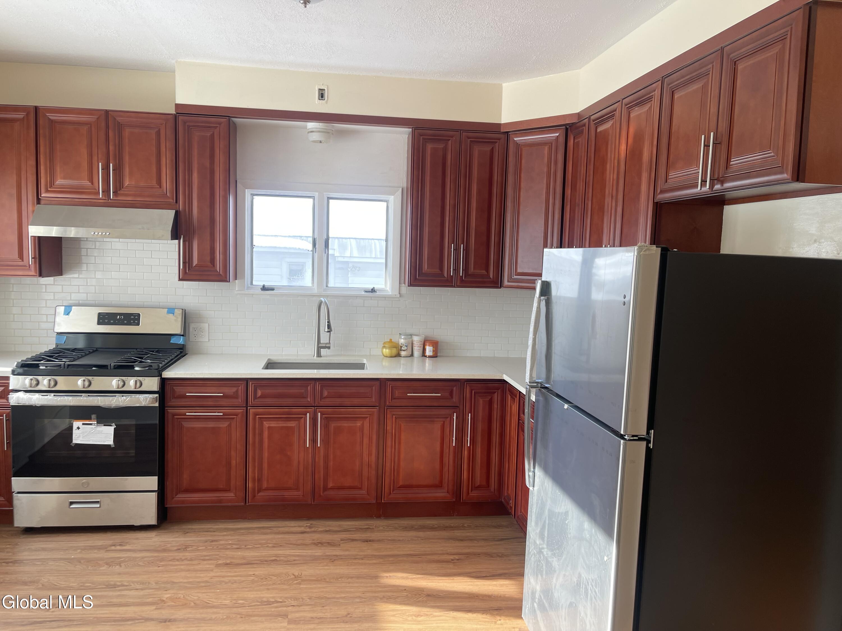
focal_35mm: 25
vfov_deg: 54.9
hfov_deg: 69.4
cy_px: 316
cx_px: 421
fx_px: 608
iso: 32
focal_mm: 5.1
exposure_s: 1/173
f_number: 1.6
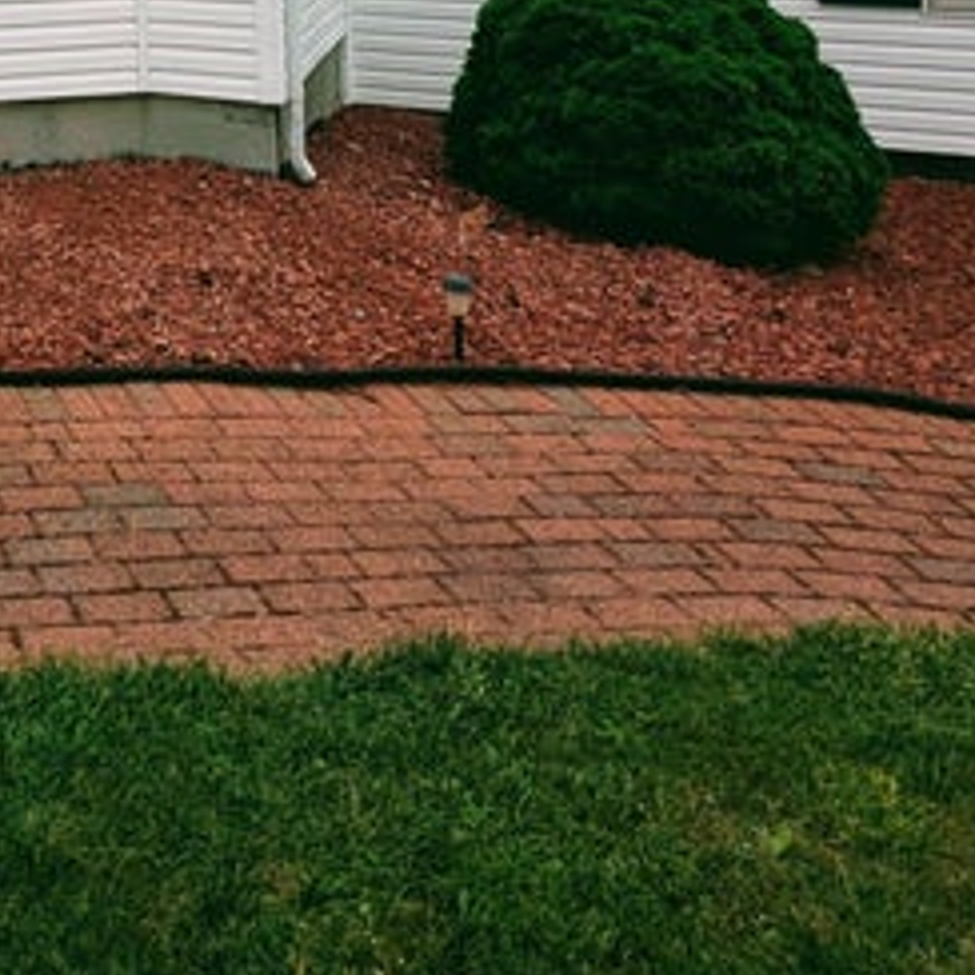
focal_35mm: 37
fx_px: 1179
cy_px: -256
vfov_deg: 34.0
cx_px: -196
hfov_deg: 35.4
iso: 43
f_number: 1.95
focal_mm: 2.23
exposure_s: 1/1361
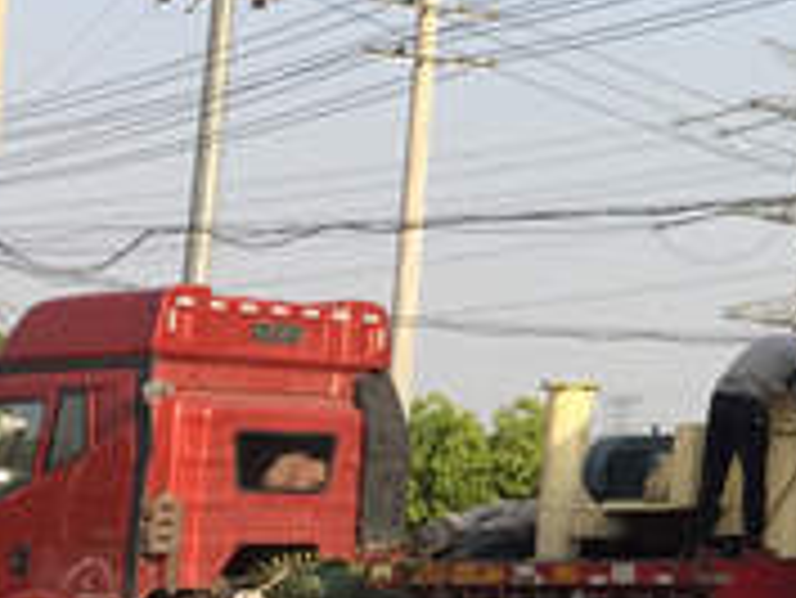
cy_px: -18
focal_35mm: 123
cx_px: 1574
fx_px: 2830
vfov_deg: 11.9
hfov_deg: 13.7
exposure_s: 1/1099
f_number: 2.2
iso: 32
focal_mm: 4.15
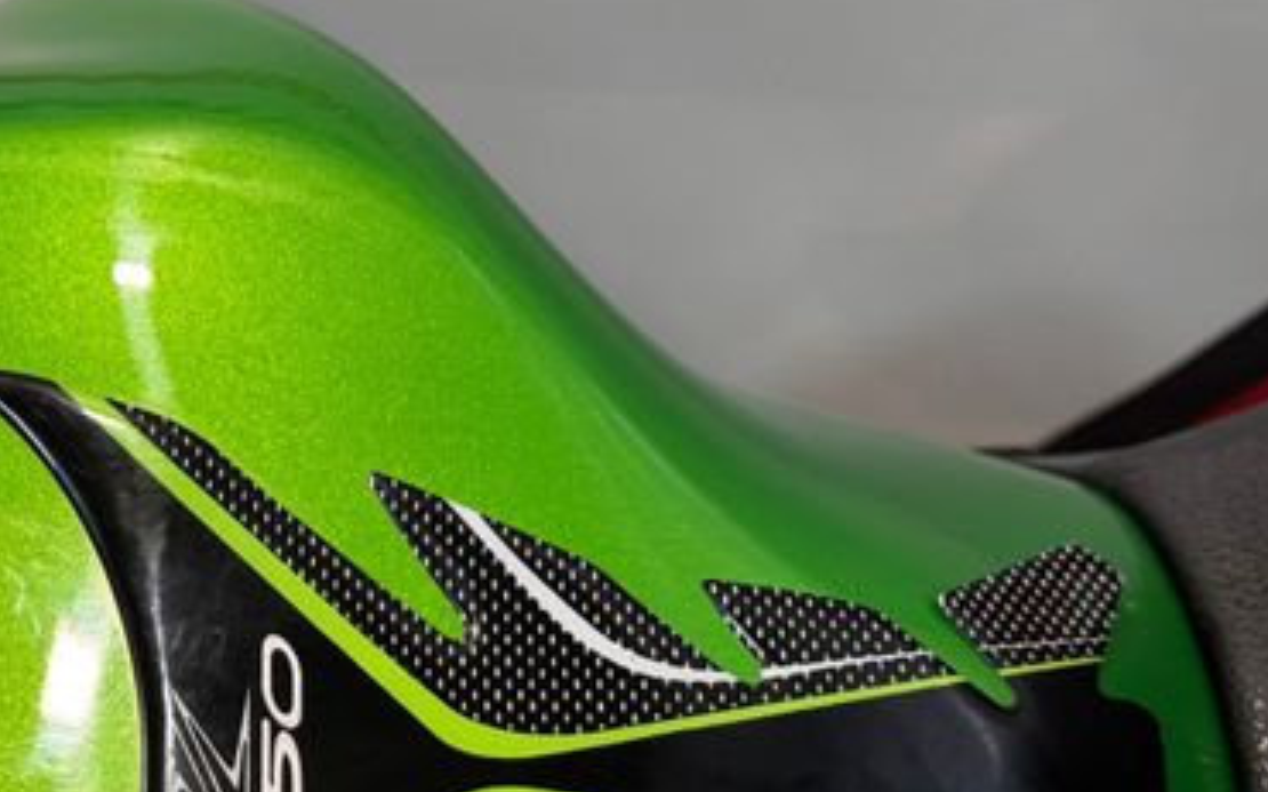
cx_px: 463
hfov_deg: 44.8
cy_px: 579
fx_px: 1520
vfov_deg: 28.8
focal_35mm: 44
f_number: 1.78
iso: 250
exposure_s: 1/50
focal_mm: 6.76
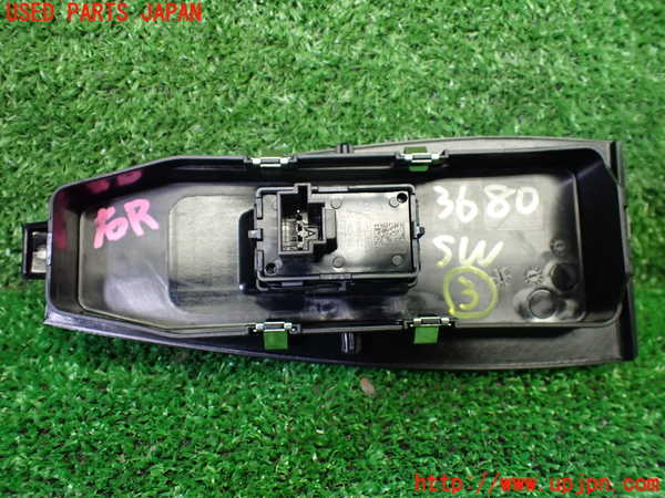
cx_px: 332
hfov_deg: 60.0
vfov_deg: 46.8
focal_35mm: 30
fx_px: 576
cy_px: 249
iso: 800
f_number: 2.3
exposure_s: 1/125
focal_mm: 5.4
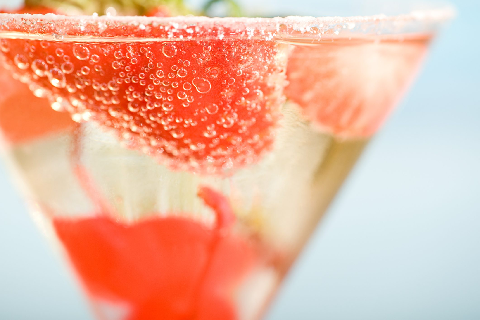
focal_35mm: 105
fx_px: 1399
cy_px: 160
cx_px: 240
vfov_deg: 13.0
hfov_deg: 19.5
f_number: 6.3
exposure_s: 1/200
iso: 200
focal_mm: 105
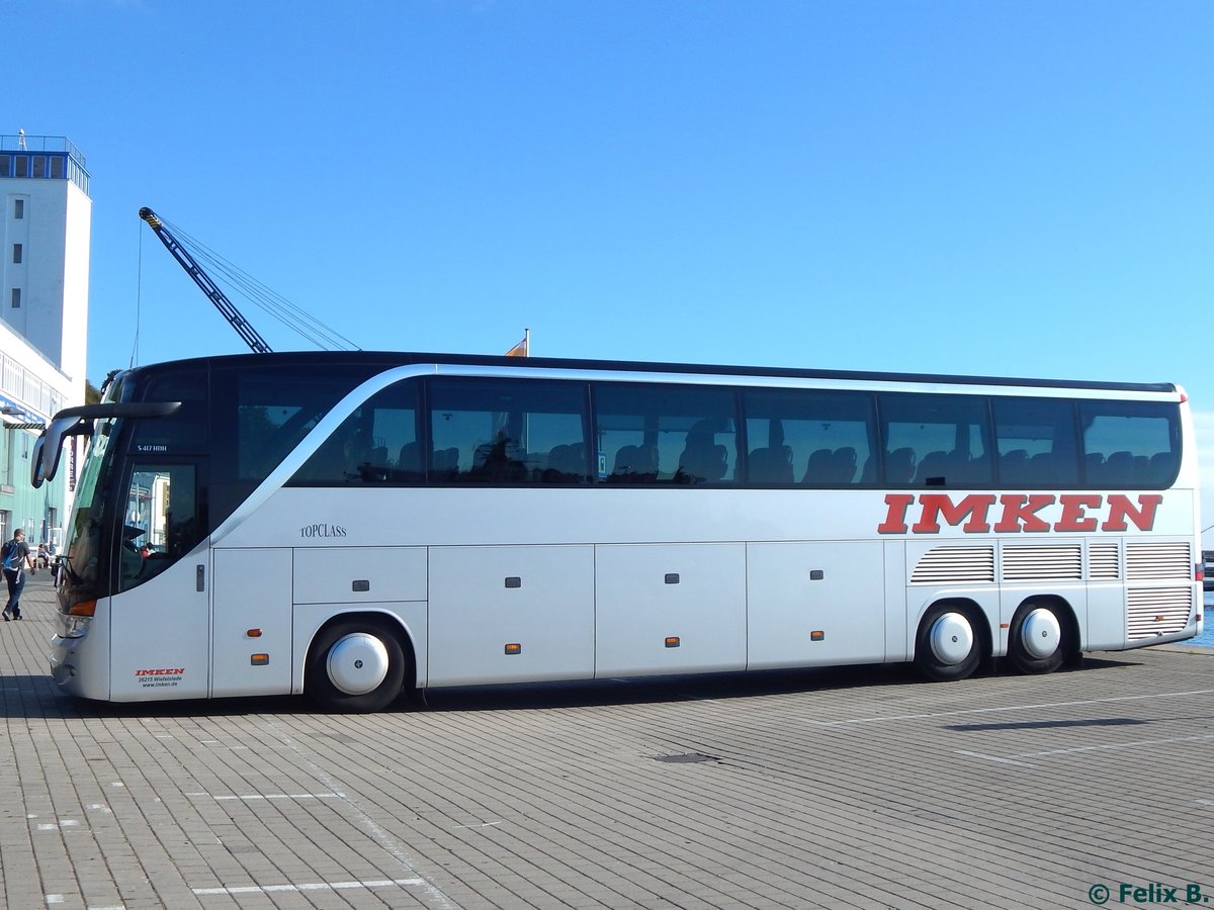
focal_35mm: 34
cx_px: 607
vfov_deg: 41.8
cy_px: 455
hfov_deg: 54.0
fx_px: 1192
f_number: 6.7
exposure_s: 1/400
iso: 125
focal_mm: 6.1
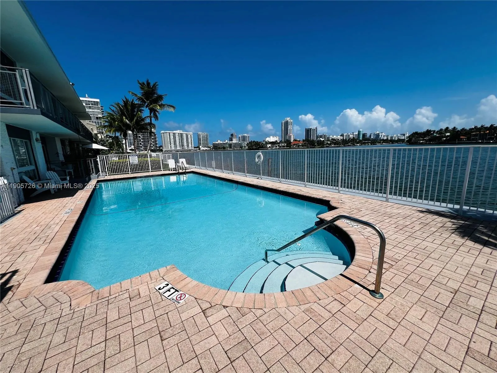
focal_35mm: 13
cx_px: 248
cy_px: 186
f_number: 1.8
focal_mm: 1.57
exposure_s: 1/3215
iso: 32
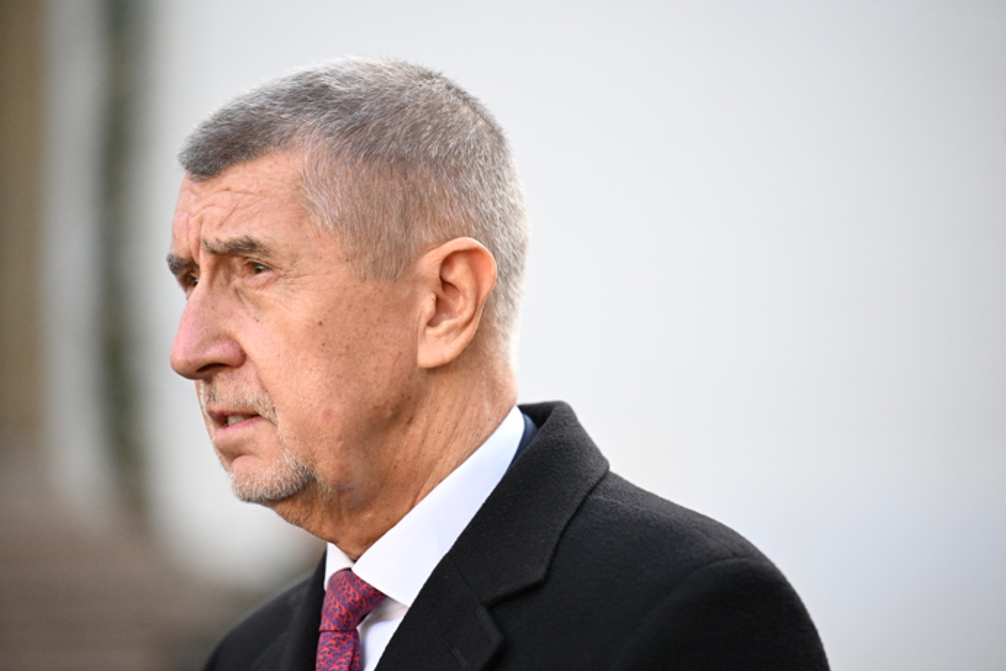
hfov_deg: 10.3
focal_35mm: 200
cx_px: 503
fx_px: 5588
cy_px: 336
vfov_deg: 6.9
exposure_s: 1/4000
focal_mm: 200
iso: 3200
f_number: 2.8
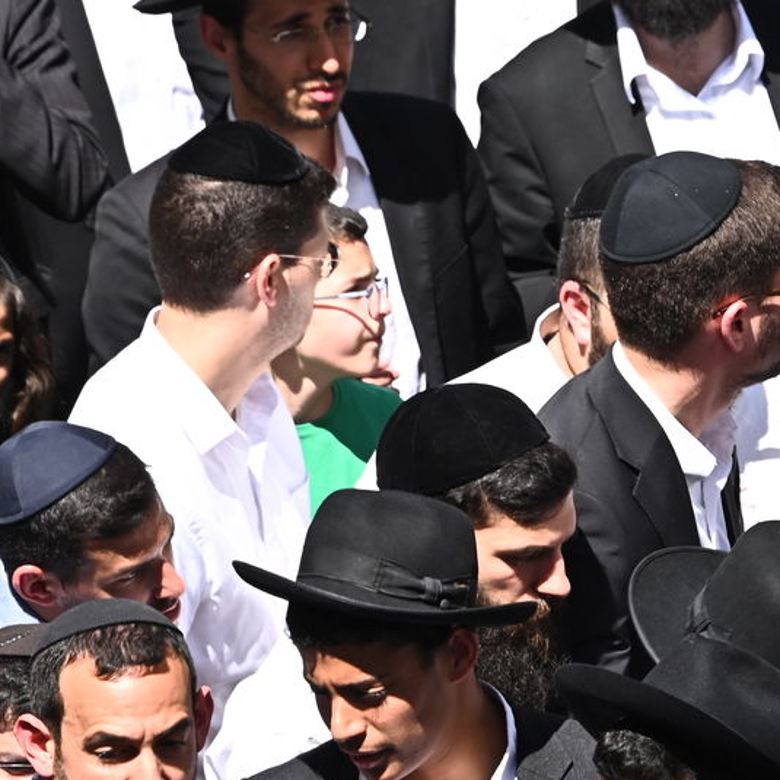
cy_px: 525
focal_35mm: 422
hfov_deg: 4.1
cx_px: 964
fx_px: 10758
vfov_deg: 4.2
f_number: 14
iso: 320
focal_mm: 190
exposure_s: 1/160
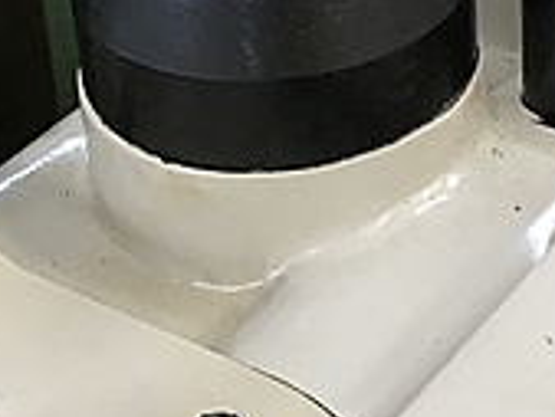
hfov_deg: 18.5
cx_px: 342
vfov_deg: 13.3
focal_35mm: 106
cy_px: -194
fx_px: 1701
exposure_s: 1/20
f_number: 1.8
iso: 40
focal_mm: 3.99
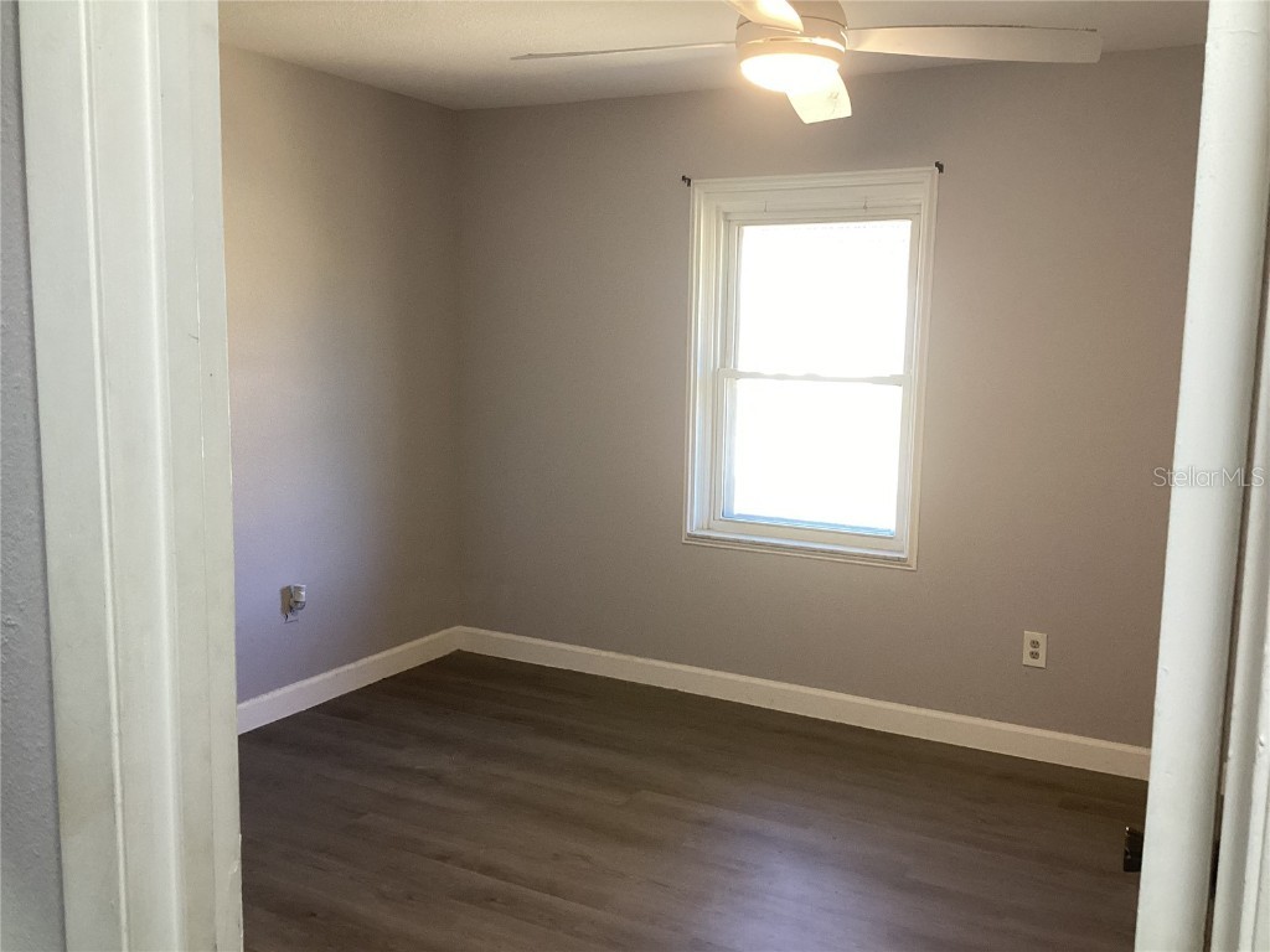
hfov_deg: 58.4
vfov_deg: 45.4
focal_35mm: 31
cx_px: 635
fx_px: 1137
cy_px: 476
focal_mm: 3.3
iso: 200
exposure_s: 1/60
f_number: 2.4
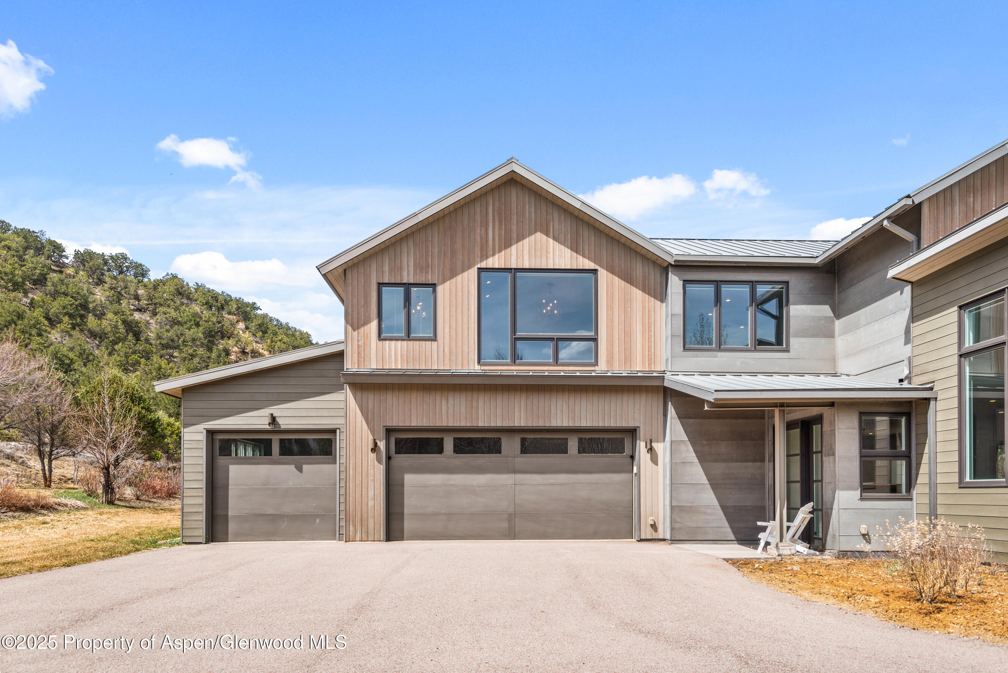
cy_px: 336
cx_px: 504
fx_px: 560
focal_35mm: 20
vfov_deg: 62.0
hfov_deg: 84.0
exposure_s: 1/200
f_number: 10
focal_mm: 20
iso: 400
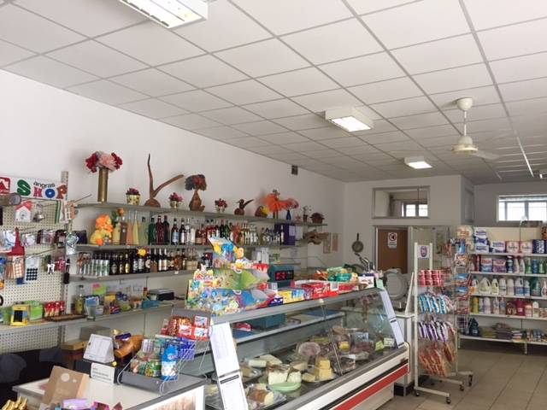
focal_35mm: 29
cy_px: 205
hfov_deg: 61.7
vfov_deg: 48.2
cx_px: 274
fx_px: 458
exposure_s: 1/33
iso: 64
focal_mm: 4.15
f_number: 2.2
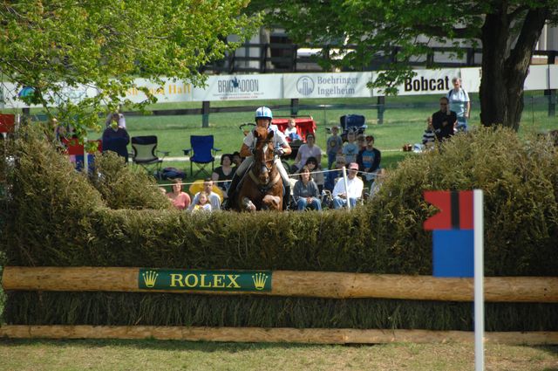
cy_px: 186
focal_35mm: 300
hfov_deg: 6.9
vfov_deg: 4.6
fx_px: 4644
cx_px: 279
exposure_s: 1/1000
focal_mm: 200
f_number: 5.6
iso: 500
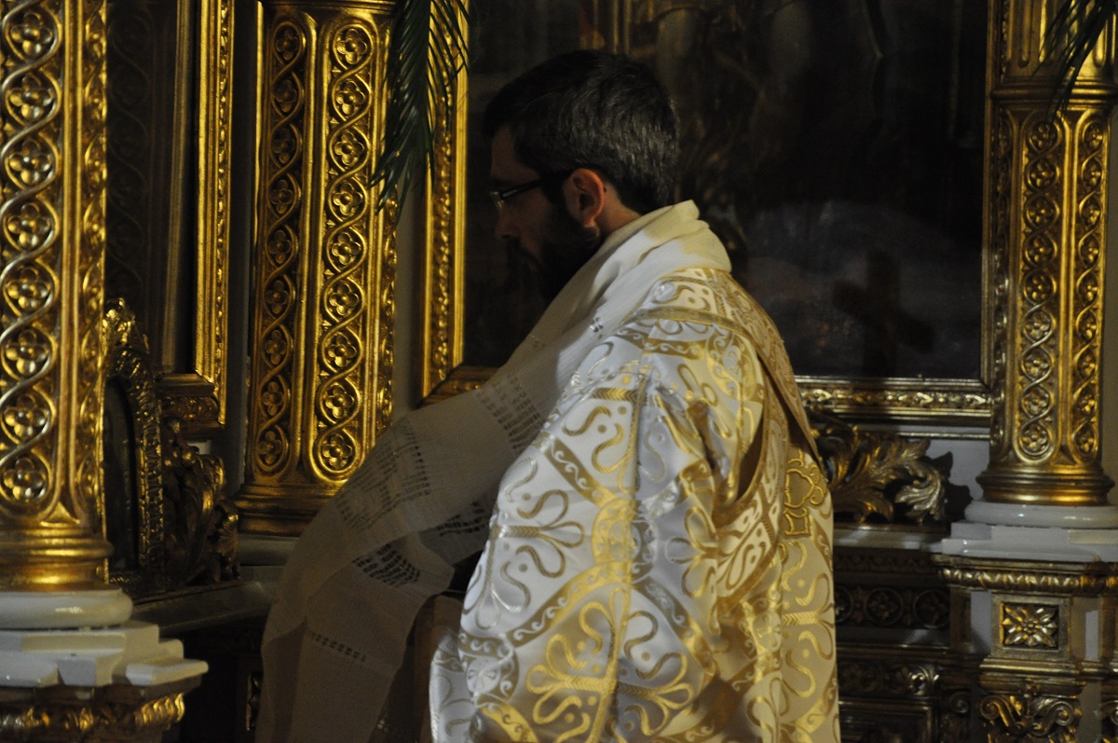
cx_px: 559
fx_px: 4885
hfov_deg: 13.1
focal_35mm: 158
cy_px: 372
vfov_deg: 8.7
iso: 1600
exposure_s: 1/15
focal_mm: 105
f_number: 6.3
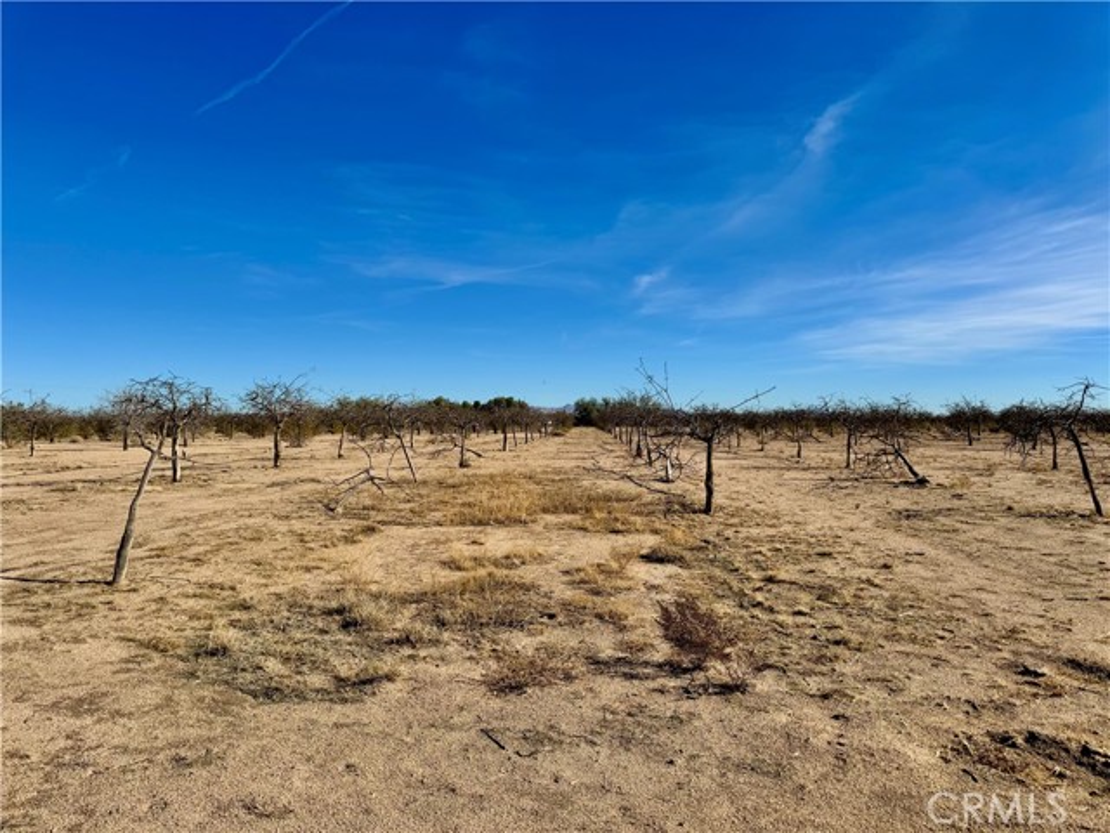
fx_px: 770
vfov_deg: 56.8
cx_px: 555
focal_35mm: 24
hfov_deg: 71.6
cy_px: 416
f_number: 1.78
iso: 80
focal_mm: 6.76
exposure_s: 1/9009
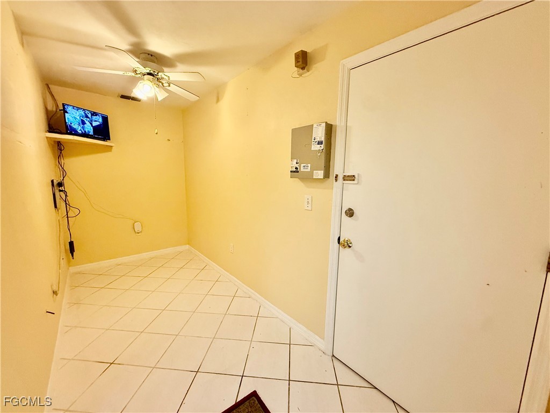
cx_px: 275
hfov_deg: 102.1
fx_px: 222
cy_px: 206
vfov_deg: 85.7
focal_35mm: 14
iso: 320
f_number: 2.2
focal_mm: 2.22
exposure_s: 1/60
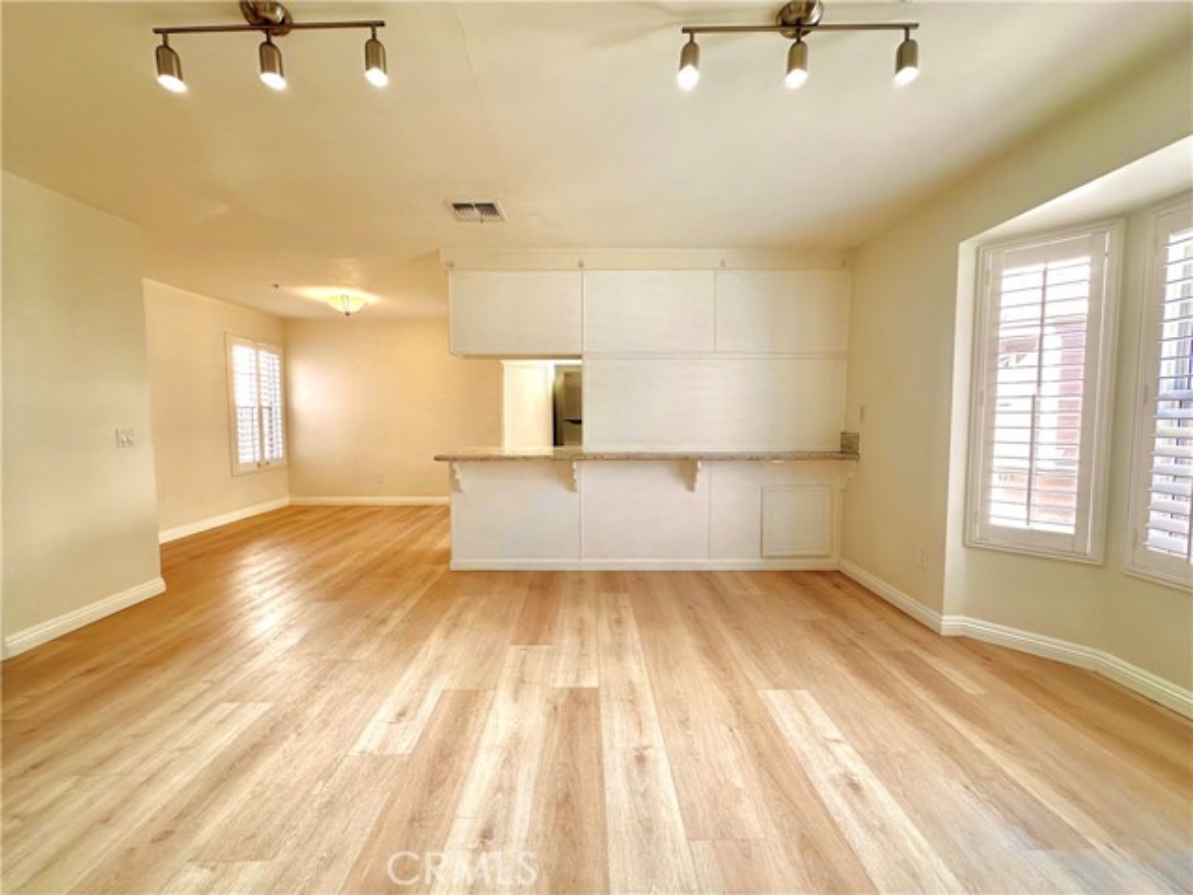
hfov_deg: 102.1
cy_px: 448
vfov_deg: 85.7
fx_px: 482
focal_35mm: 14
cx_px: 596
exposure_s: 1/120
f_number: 2.2
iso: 160
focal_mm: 2.22
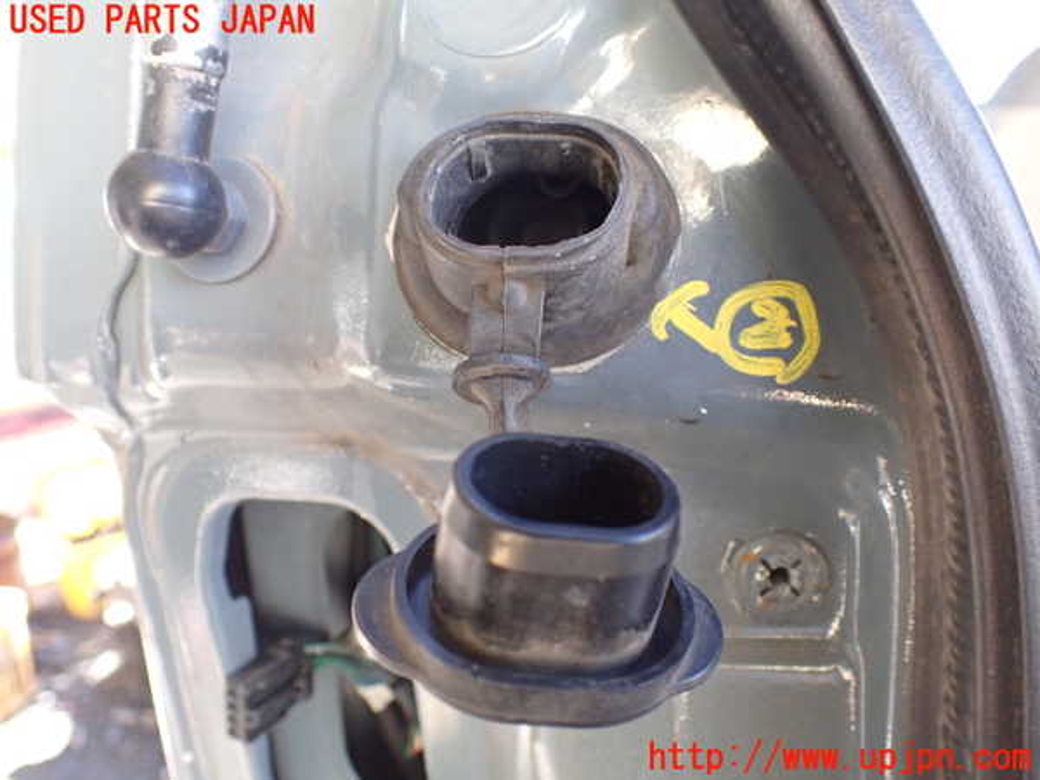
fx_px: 901
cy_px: 390
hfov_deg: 60.0
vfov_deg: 46.8
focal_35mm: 30
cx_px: 520
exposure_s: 1/125
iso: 500
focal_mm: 5.4
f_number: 2.3
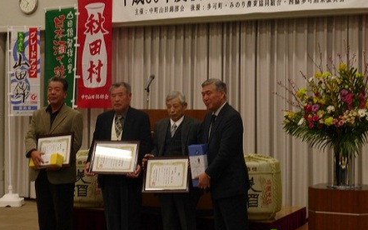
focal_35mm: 69
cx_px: 184
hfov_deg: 29.8
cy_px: 99
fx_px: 692
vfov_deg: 18.8
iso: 200
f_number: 4.5
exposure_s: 1/80
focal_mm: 11.5
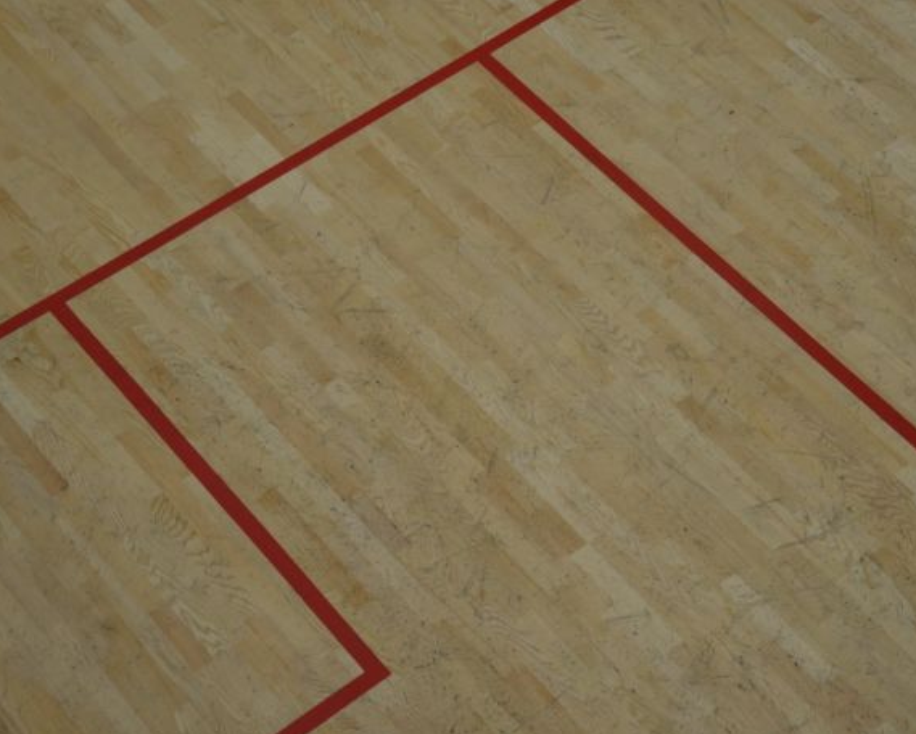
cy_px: 427
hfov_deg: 25.5
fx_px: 2008
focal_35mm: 74
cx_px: 646
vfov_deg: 20.7
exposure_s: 1/80
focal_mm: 30
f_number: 4.5
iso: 400
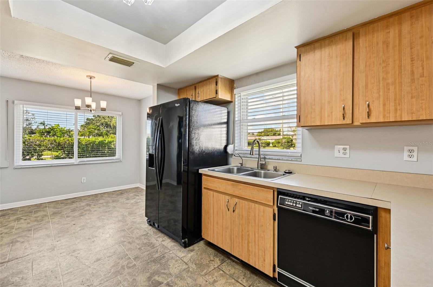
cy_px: 144
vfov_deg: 81.1
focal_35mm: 14
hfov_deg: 104.3
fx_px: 168
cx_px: 216
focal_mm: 14
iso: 400
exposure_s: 1/25
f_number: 9
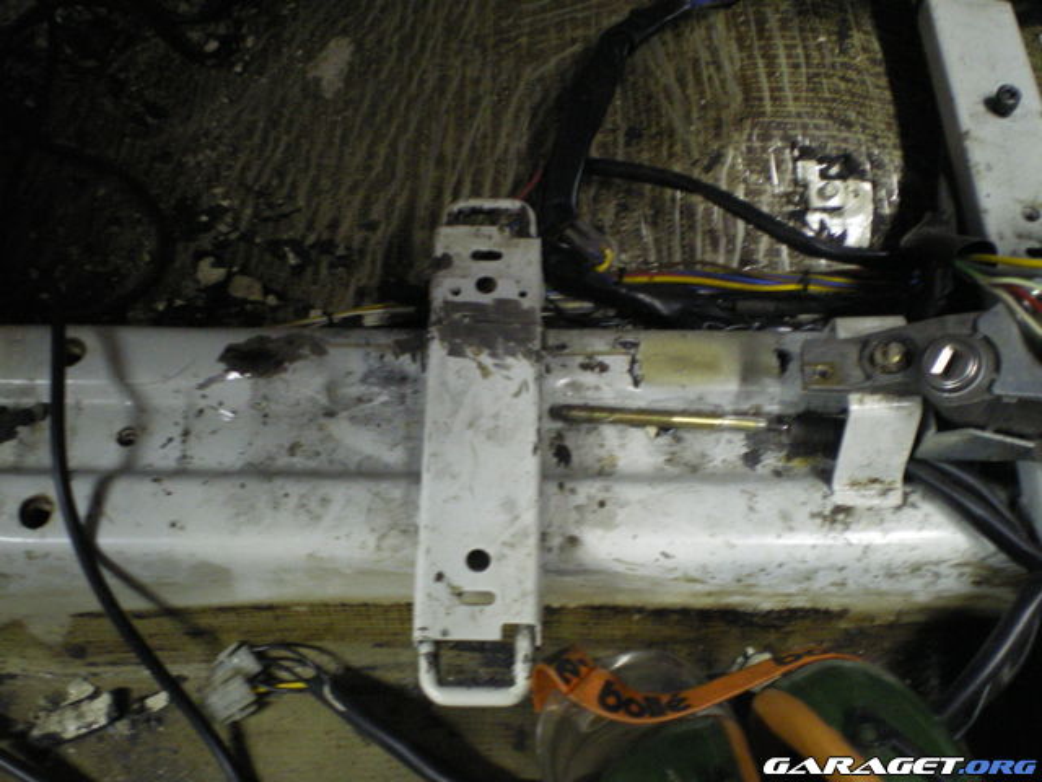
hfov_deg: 49.0
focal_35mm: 38
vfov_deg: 37.7
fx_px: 1144
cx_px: 521
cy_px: 391
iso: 400
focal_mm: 6.3
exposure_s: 1/6
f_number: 3.1
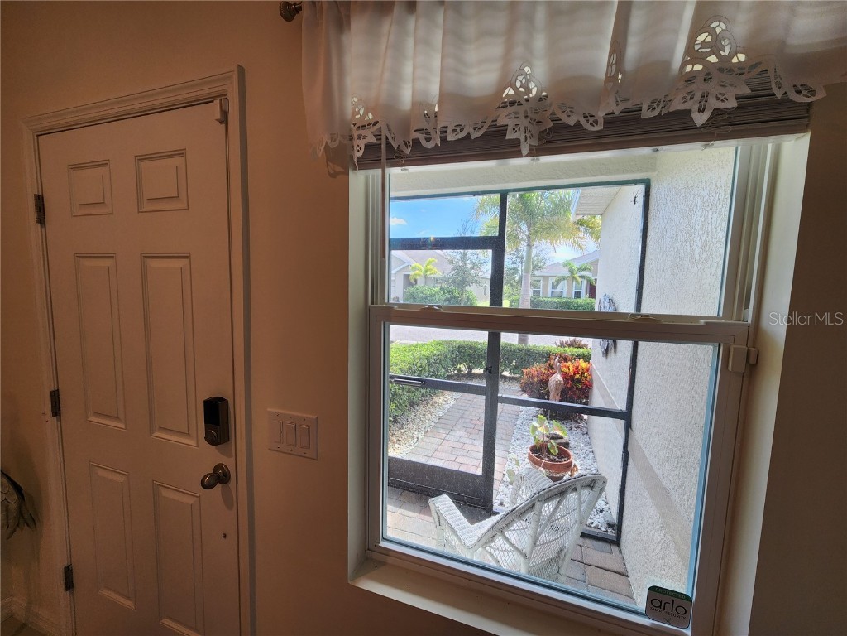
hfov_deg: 106.2
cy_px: 318
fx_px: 318
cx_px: 424
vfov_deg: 89.9
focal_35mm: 13
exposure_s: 1/120
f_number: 2.2
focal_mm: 2.2
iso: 80
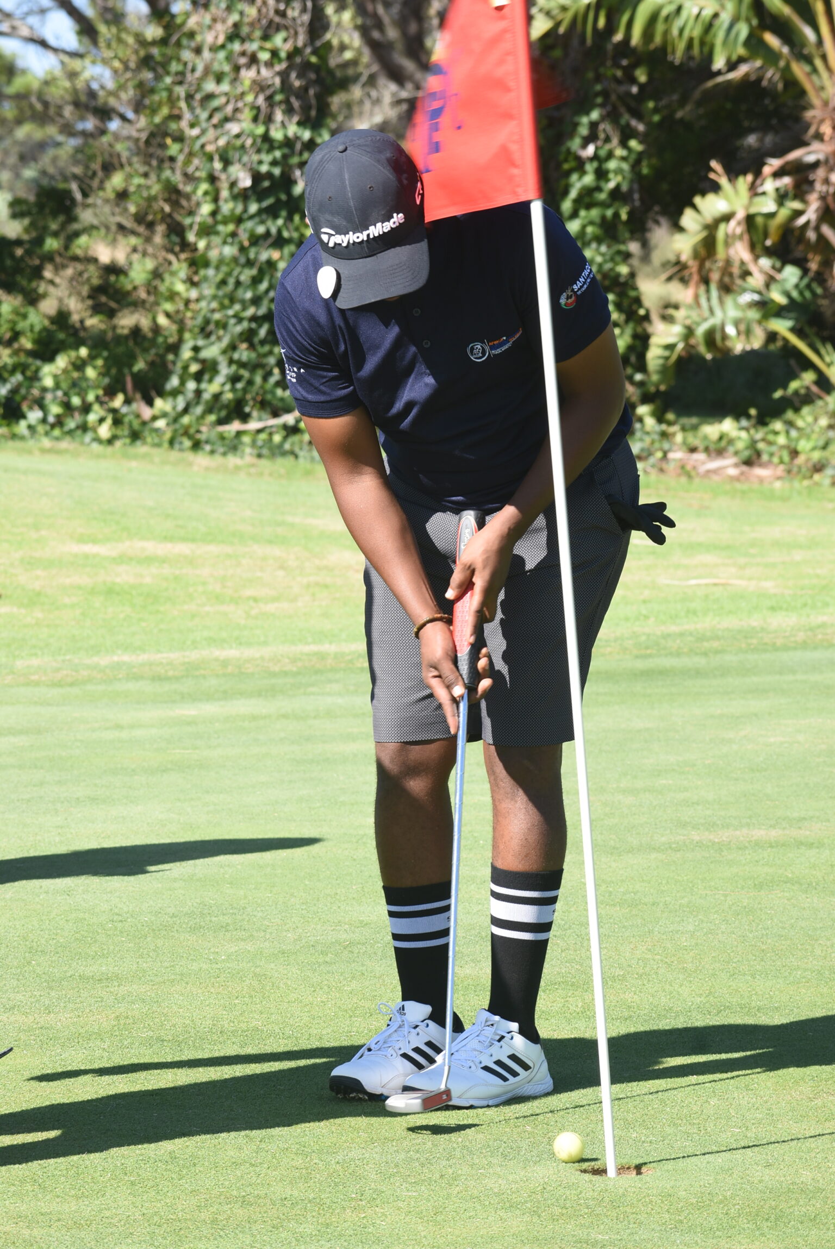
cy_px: 624
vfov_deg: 10.5
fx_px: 6772
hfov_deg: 7.1
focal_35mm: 195
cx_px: 418
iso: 100
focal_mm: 130
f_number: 9
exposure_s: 1/100
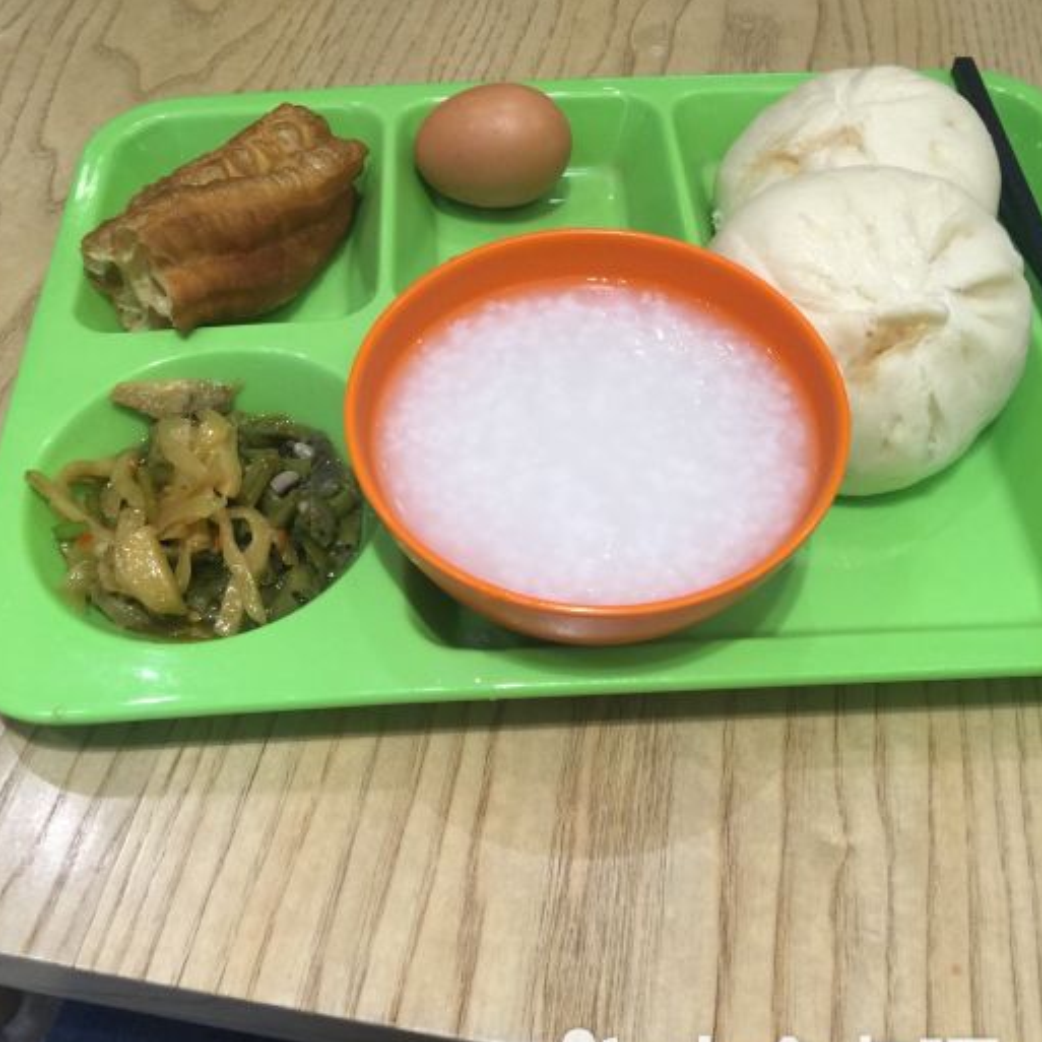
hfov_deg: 47.2
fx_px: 1192
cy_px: 471
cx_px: 519
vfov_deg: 47.2
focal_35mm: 35
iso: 50
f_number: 2.2
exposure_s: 1/33
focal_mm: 4.15
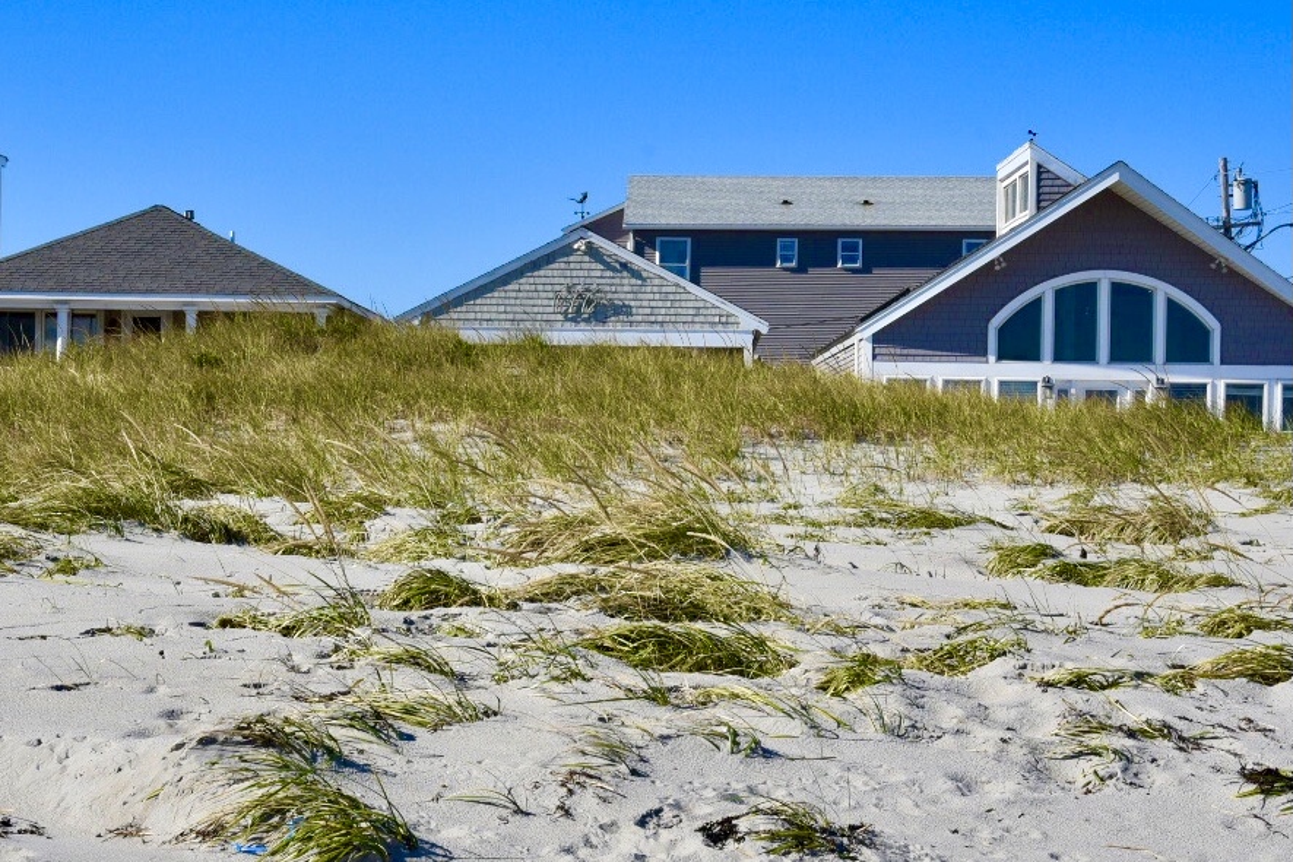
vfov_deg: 33.4
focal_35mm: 40
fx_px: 1437
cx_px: 646
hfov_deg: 48.5
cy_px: 431
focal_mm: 40
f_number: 13
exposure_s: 1/640
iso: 400
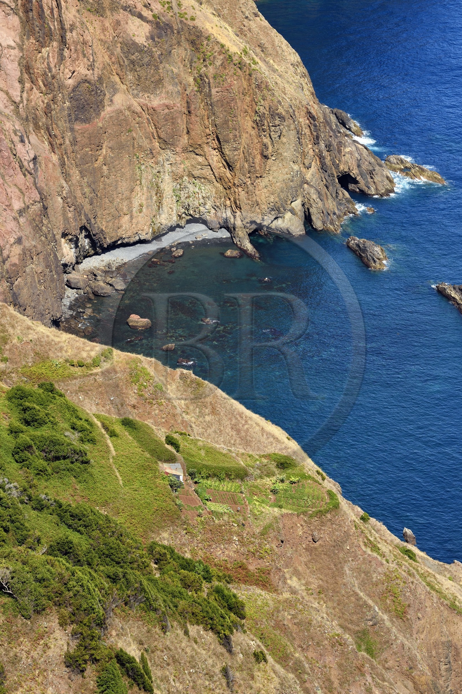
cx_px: 231
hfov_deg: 9.5
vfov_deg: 14.2
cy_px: 347
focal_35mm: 145
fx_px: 2794
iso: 200
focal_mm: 145
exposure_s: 1/1000
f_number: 6.3
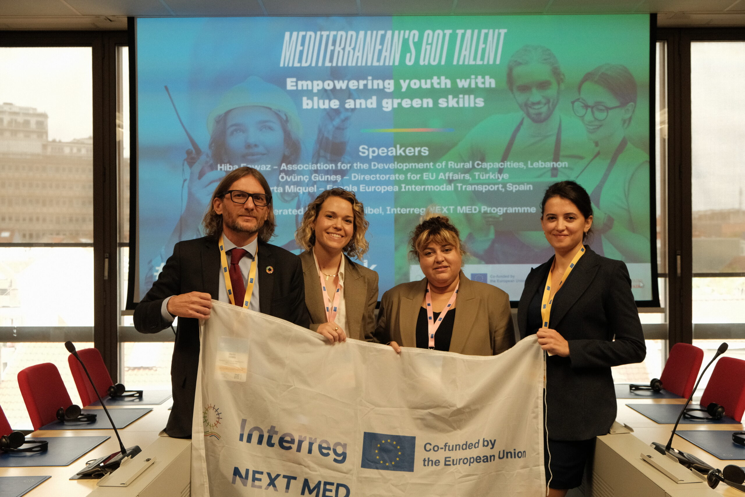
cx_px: 372
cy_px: 248
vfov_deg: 31.9
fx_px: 869
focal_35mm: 42
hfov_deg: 46.4
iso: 3200
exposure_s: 1/125
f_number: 4
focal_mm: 27.7
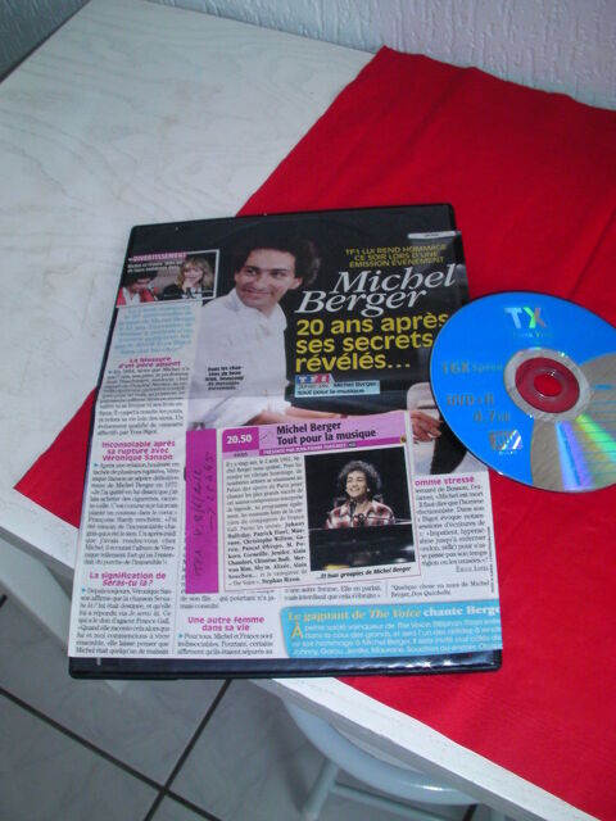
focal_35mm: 38
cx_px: 308
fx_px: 902
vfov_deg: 49.0
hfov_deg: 37.7
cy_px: 410
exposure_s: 1/30
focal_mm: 6.3
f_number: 5.6
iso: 114
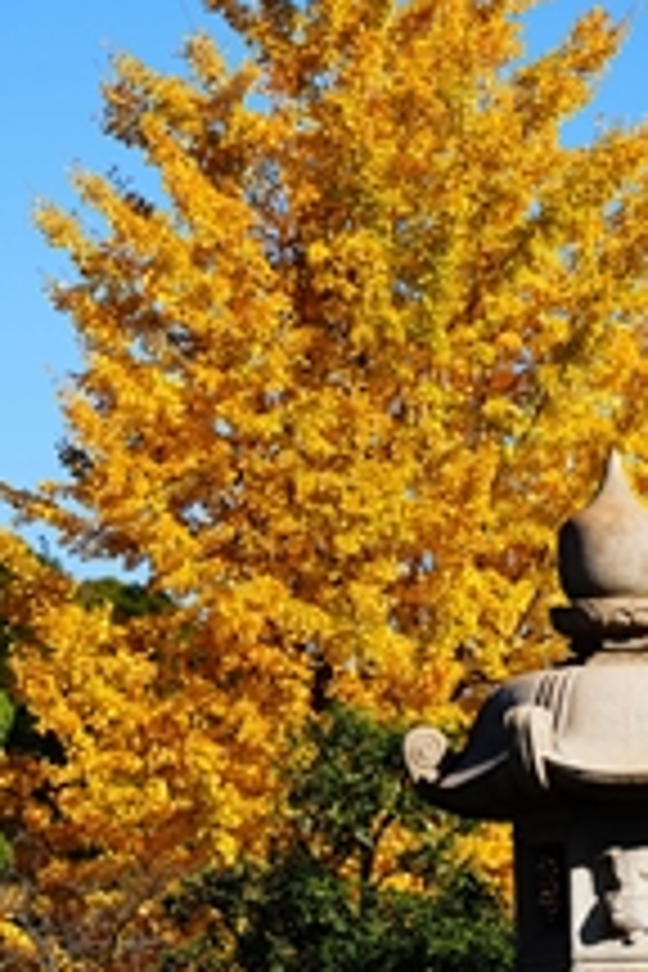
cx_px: 277
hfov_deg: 6.9
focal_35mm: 200
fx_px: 5400
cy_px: 706
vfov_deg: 10.3
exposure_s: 1/350
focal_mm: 108
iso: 125
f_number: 8
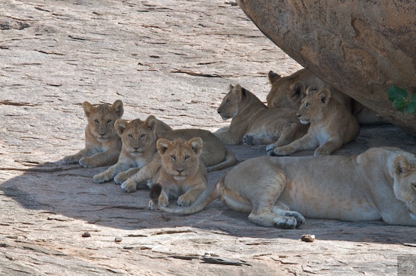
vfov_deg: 3.5
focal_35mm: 390
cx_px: 208
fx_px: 4499
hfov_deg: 5.3
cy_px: 138
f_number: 16
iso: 320
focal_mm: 260
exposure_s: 1/100
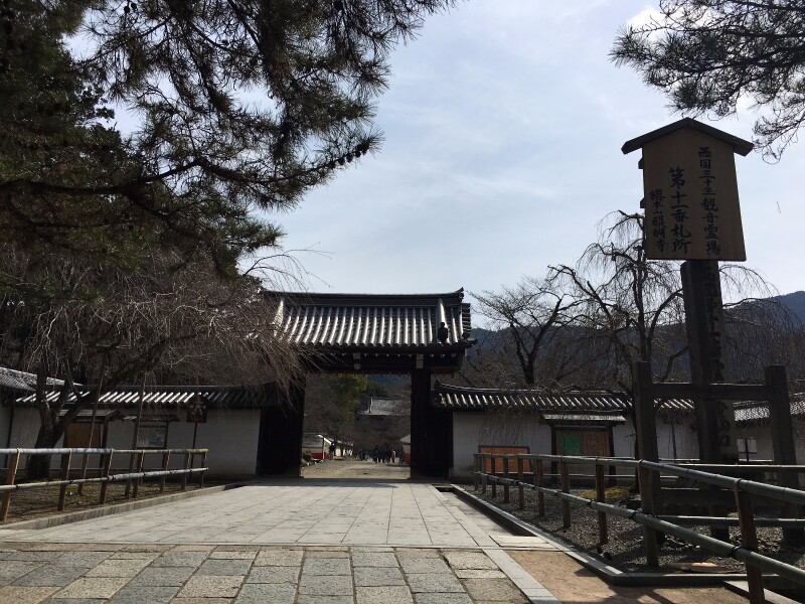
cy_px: 302
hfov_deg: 61.7
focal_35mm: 29
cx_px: 402
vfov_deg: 48.2
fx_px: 674
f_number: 2.2
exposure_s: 1/4049
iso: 25
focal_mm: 4.15
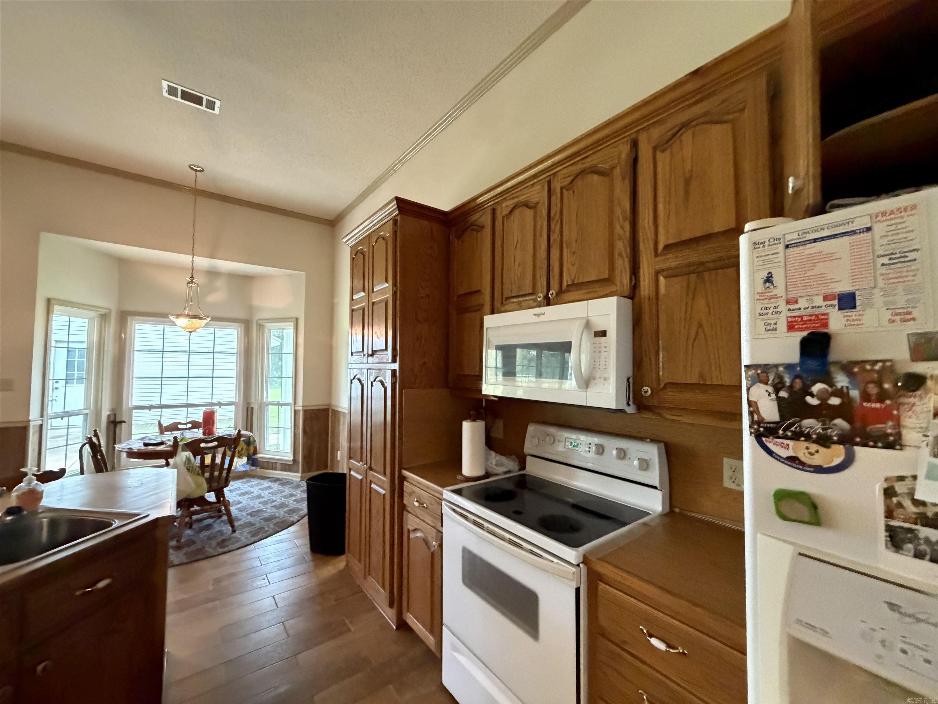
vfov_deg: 85.7
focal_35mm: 14
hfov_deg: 102.1
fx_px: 379
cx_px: 469
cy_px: 352
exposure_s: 1/60
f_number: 2.2
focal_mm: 2.22
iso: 1250
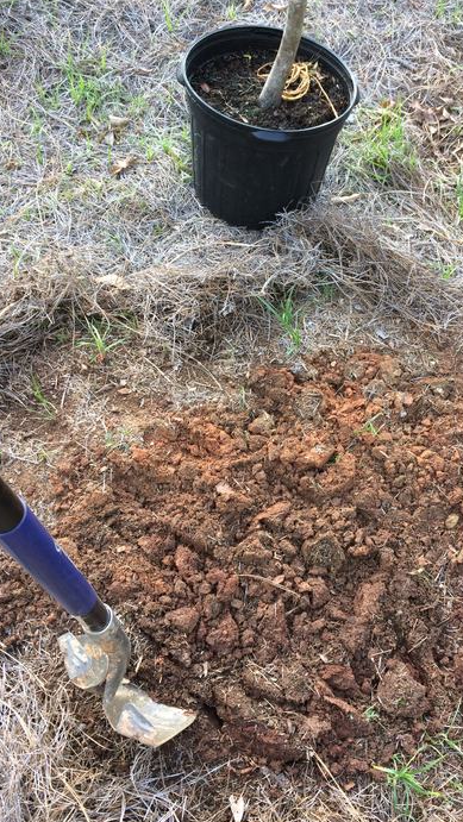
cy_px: 409
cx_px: 285
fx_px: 698
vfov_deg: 61.0
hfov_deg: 36.5
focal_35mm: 32
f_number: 2.2
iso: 64
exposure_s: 1/120
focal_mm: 4.15
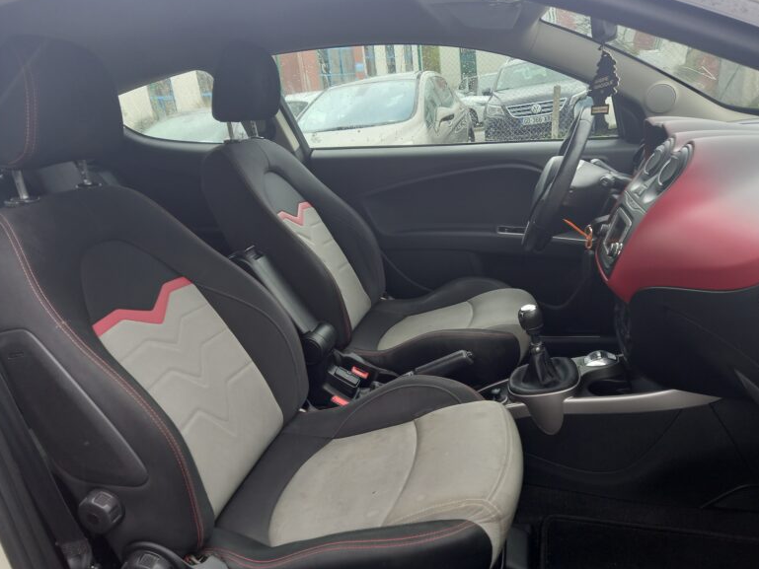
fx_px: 570
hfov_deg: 67.3
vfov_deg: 53.1
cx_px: 371
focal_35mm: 26
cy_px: 282
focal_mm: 4.6
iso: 32
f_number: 2
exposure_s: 1/50
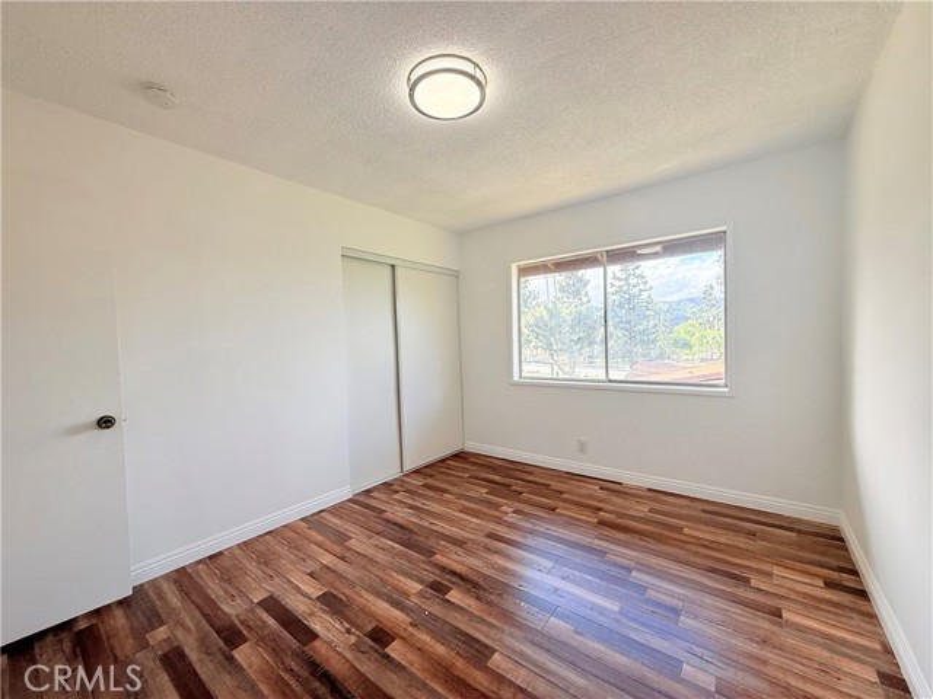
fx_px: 377
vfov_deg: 85.7
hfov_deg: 102.1
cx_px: 466
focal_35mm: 14
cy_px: 350
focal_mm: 2.22
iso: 64
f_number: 2.2
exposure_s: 1/267
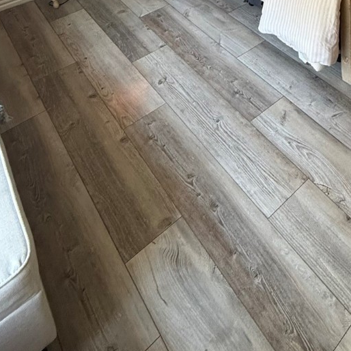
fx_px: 424
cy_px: -117
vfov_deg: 32.4
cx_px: 340
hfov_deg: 40.2
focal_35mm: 37
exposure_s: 1/120
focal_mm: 2.22
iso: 320
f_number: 2.2
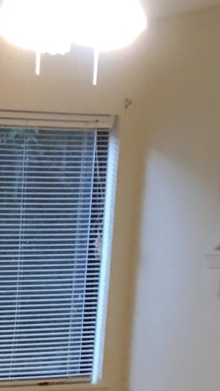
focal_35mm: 119
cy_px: 613
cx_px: -123
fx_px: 1233
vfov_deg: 16.2
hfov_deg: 9.8
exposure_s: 1/15
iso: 50
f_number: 2.2
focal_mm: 4.15
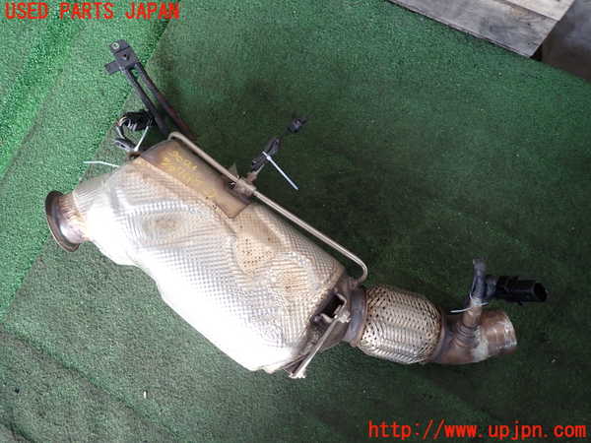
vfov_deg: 54.9
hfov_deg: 69.4
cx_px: 296
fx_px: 427
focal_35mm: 25
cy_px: 222
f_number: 2
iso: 200
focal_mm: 4.5
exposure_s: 1/50
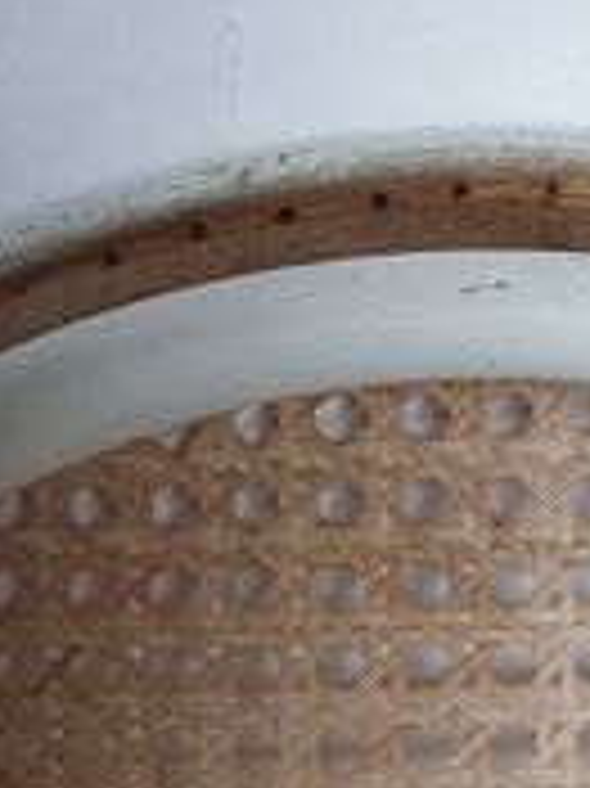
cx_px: 477
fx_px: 2708
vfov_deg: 14.5
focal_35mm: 119
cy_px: 1418
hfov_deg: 12.4
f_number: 2.4
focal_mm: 4.32
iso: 200
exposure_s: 1/120
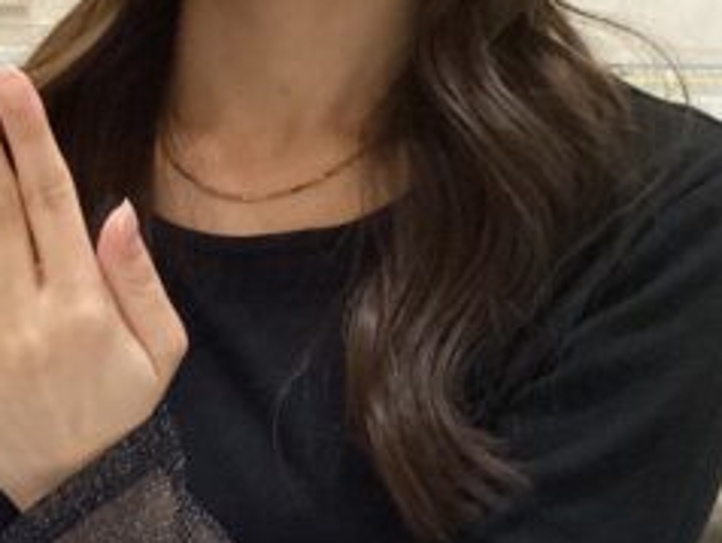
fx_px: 1629
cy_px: 670
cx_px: -158
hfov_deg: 22.8
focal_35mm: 78
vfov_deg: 17.9
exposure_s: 1/120
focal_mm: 3.3
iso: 50
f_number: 2.4
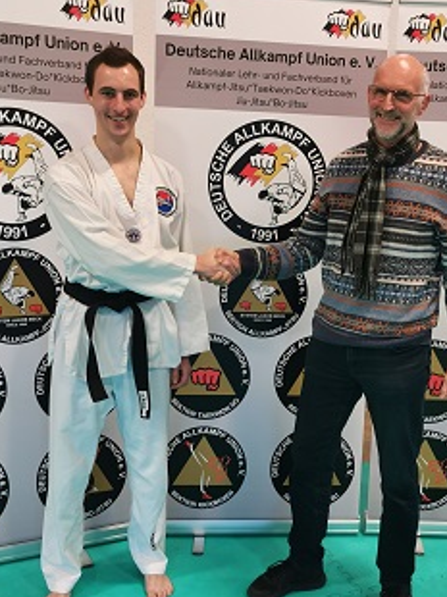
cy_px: 309
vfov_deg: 41.3
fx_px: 793
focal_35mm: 46
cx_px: 248
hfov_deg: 31.5
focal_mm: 5.56
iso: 160
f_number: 1.6
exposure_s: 1/60
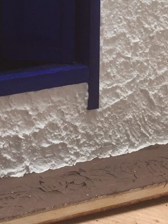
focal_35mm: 98
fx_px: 634
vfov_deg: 18.6
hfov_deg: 14.4
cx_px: -53
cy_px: -67
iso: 40
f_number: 2.2
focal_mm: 4.15
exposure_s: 1/50
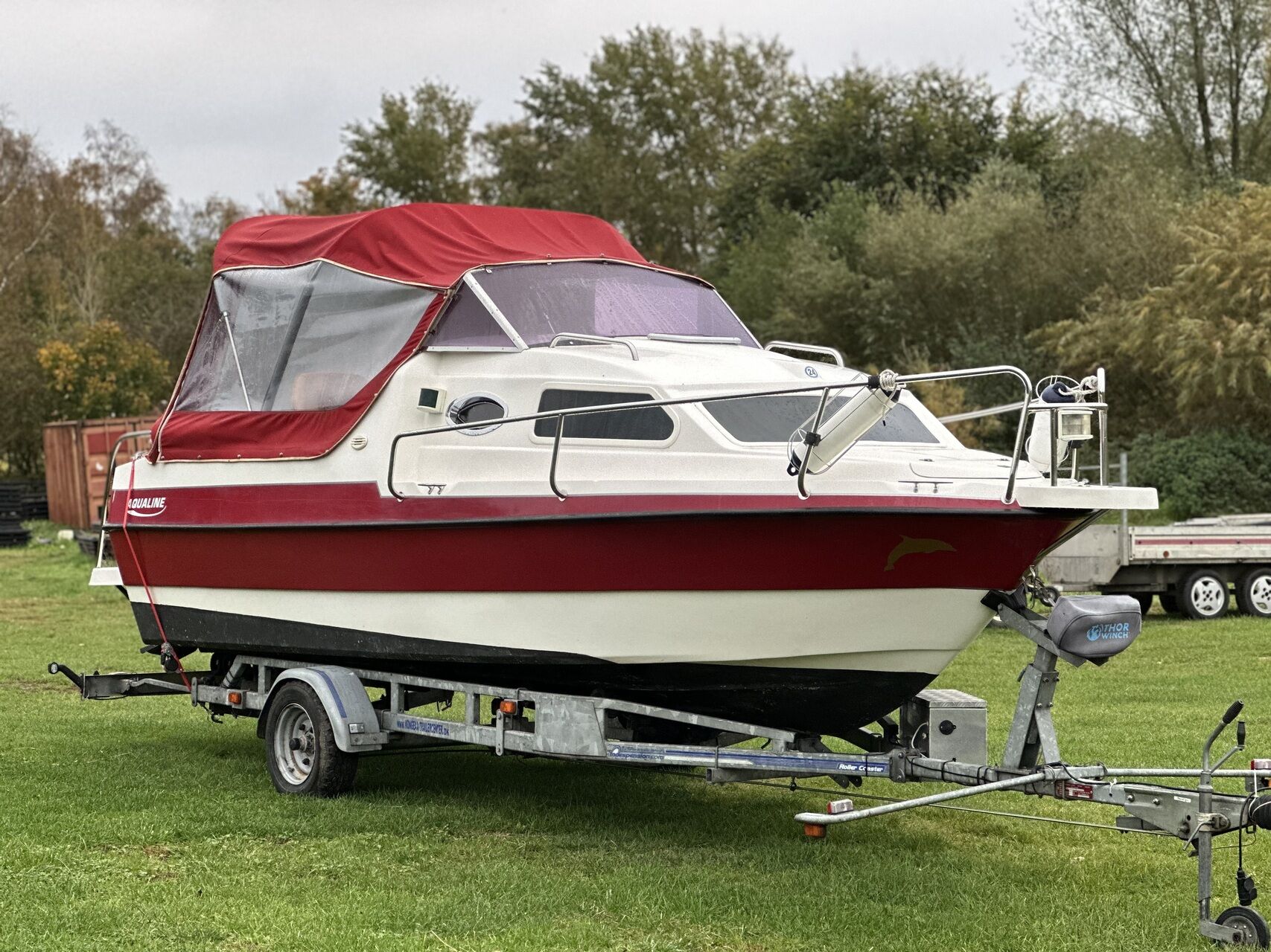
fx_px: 2827
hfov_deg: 25.3
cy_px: 476
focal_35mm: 77
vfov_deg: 19.1
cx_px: 636
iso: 160
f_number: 2.8
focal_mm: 9
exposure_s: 1/121
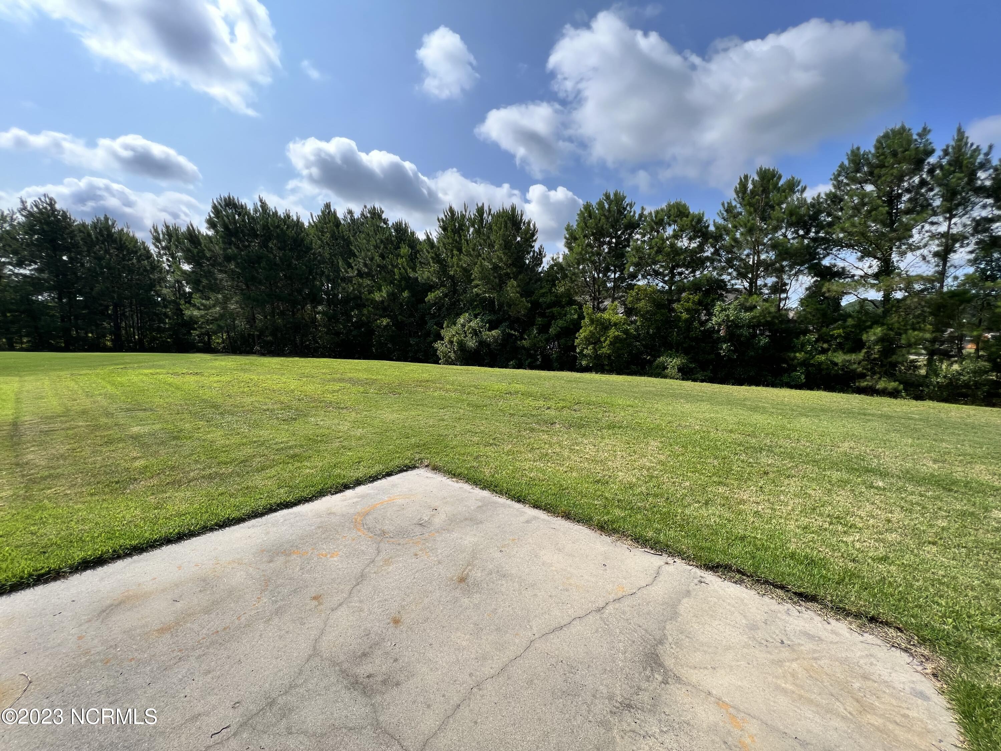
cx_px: 500
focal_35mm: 13
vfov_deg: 89.9
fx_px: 376
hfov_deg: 106.2
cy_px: 376
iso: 32
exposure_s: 1/968
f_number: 1.8
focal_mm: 1.57
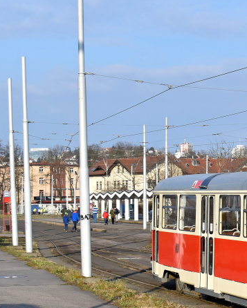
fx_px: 886
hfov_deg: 14.9
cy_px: 178
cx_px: 350
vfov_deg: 19.7
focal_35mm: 97
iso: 320
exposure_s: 1/1000
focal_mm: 30
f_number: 7.1
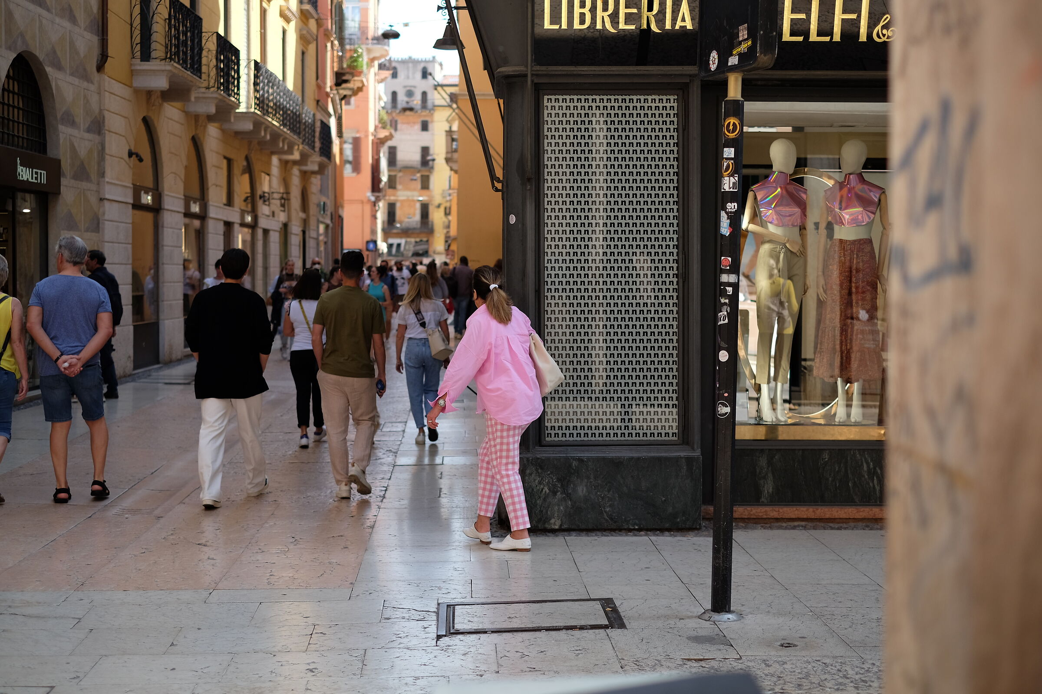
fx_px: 1534
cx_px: 521
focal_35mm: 53
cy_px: 347
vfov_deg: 25.5
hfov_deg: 37.5
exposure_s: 1/2000
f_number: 2
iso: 200
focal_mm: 35
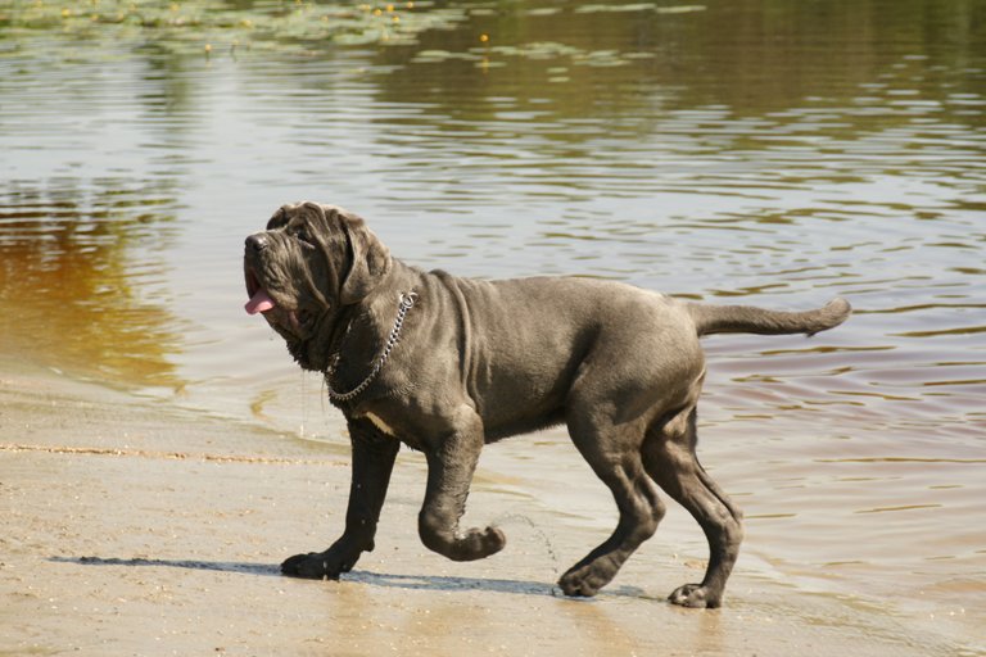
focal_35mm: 135
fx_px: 3697
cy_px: 328
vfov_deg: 10.2
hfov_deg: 15.2
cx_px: 493
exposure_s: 1/320
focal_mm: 90
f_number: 5.6
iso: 200
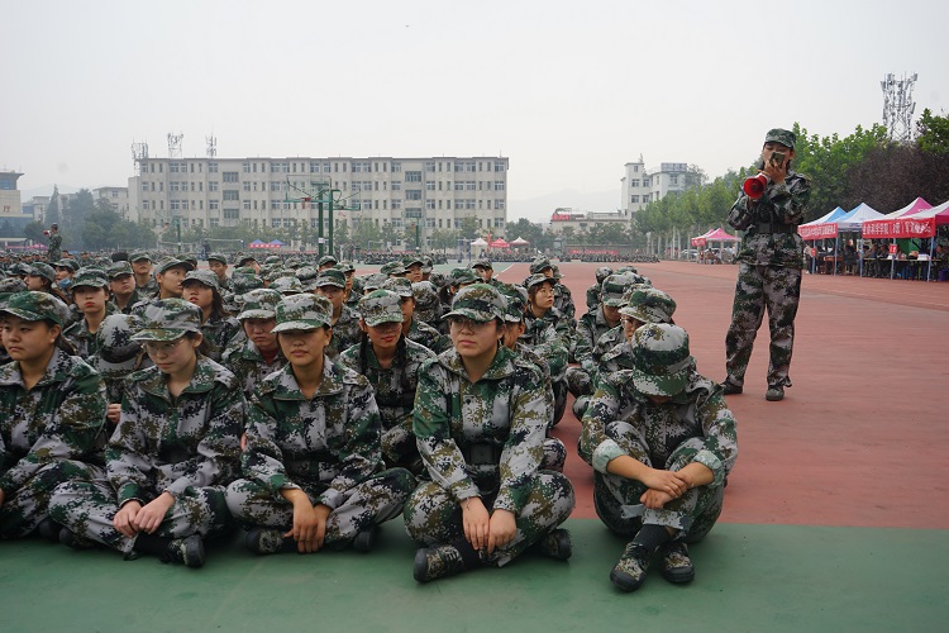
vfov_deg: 41.1
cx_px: 474
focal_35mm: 32
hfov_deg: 58.7
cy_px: 316
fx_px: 843
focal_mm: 32
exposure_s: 1/80
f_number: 7.1
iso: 100
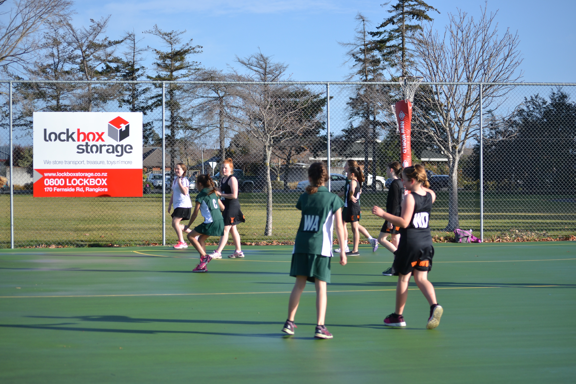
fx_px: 1560
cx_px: 288
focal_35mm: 98
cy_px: 192
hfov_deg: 20.9
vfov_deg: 14.0
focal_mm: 65
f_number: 4.2
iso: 200
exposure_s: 1/1000
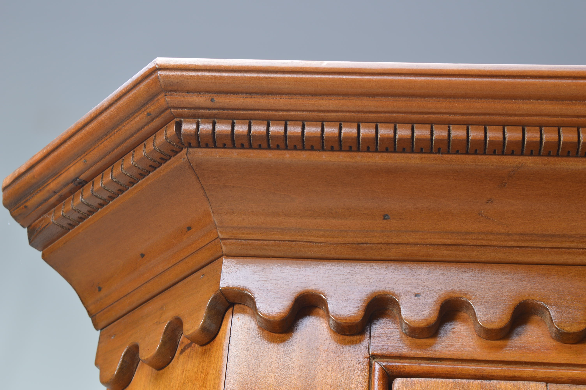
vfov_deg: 16.5
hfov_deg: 24.6
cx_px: 293
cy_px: 195
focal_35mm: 82
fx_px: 1342
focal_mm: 55
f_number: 9
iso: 100
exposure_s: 1/160
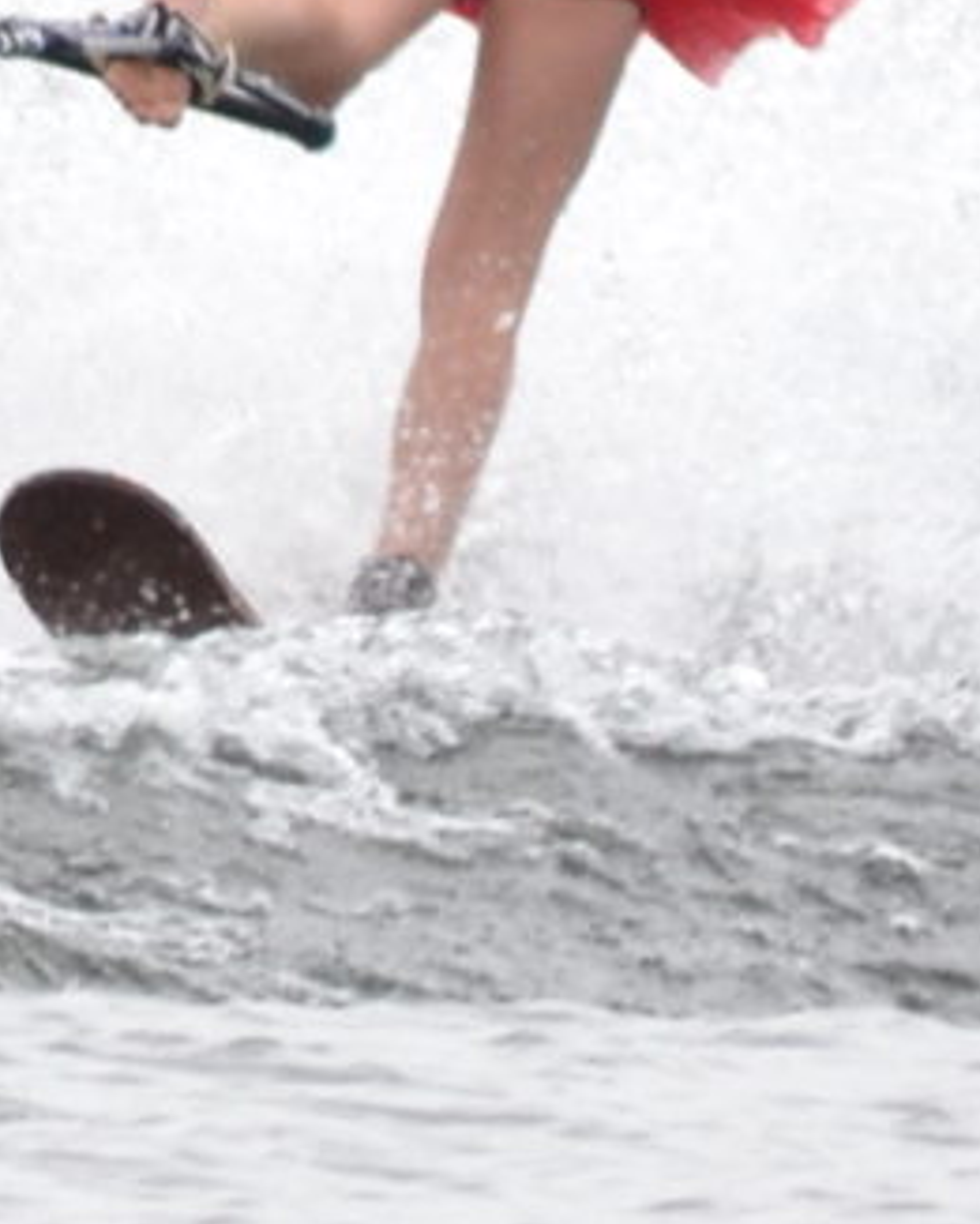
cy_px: -633
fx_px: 120166
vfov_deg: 0.6
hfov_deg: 0.5
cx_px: -1093
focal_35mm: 3316
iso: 500
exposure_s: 1/500
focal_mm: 300
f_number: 5.6
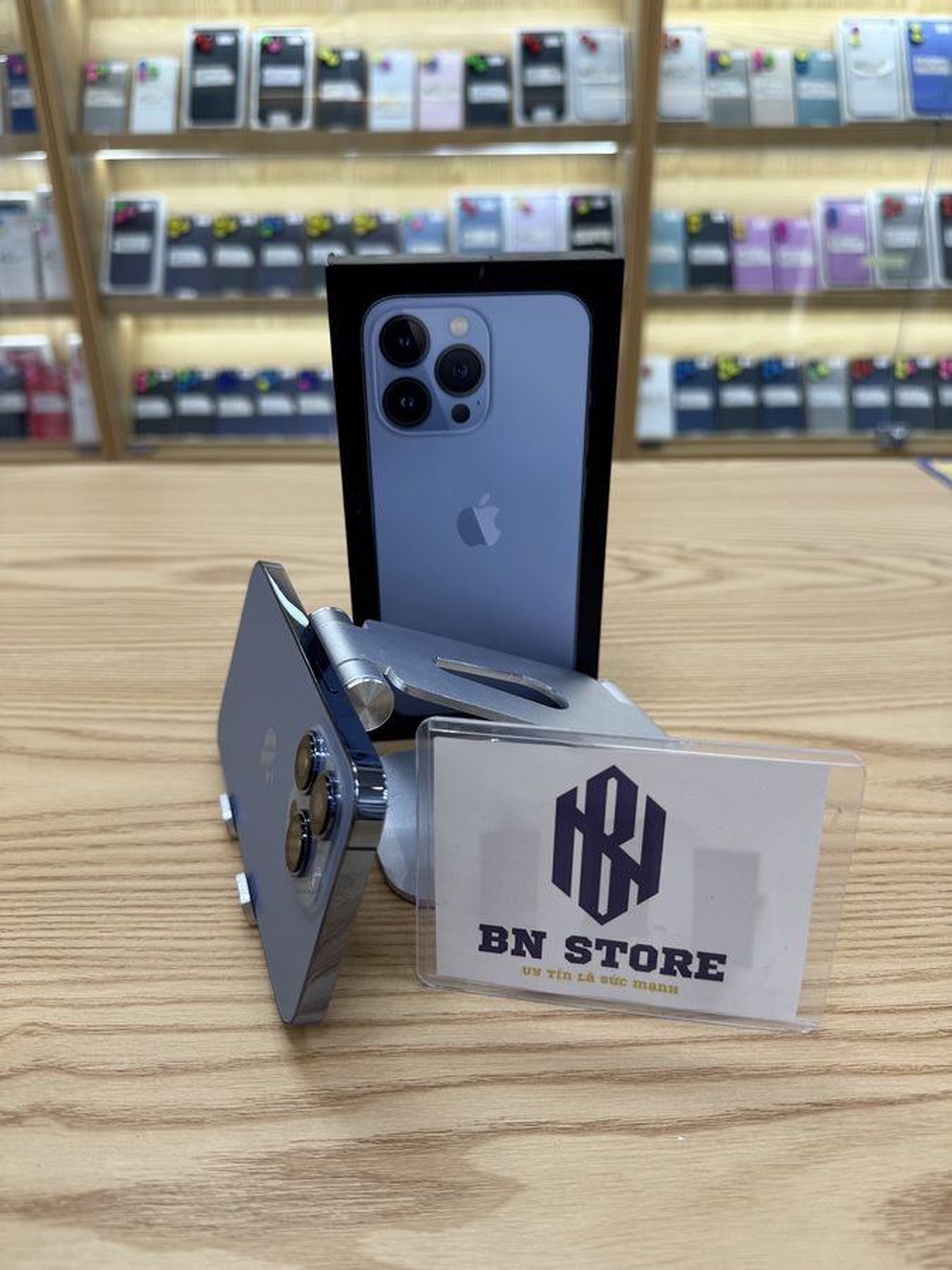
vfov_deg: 71.6
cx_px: 476
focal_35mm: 24
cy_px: 635
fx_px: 880
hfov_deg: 56.8
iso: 64
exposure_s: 1/120
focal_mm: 6.76
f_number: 1.78
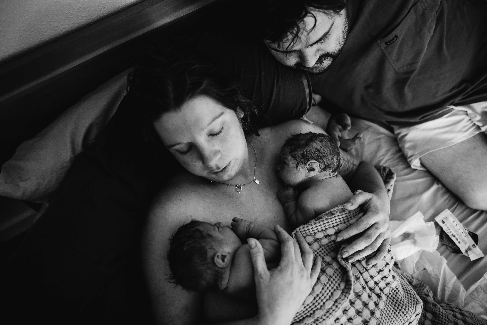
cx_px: 244
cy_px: 162
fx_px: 325
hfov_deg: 73.7
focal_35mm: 24
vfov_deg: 53.1
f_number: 2.5
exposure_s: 1/100
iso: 1600
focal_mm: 24
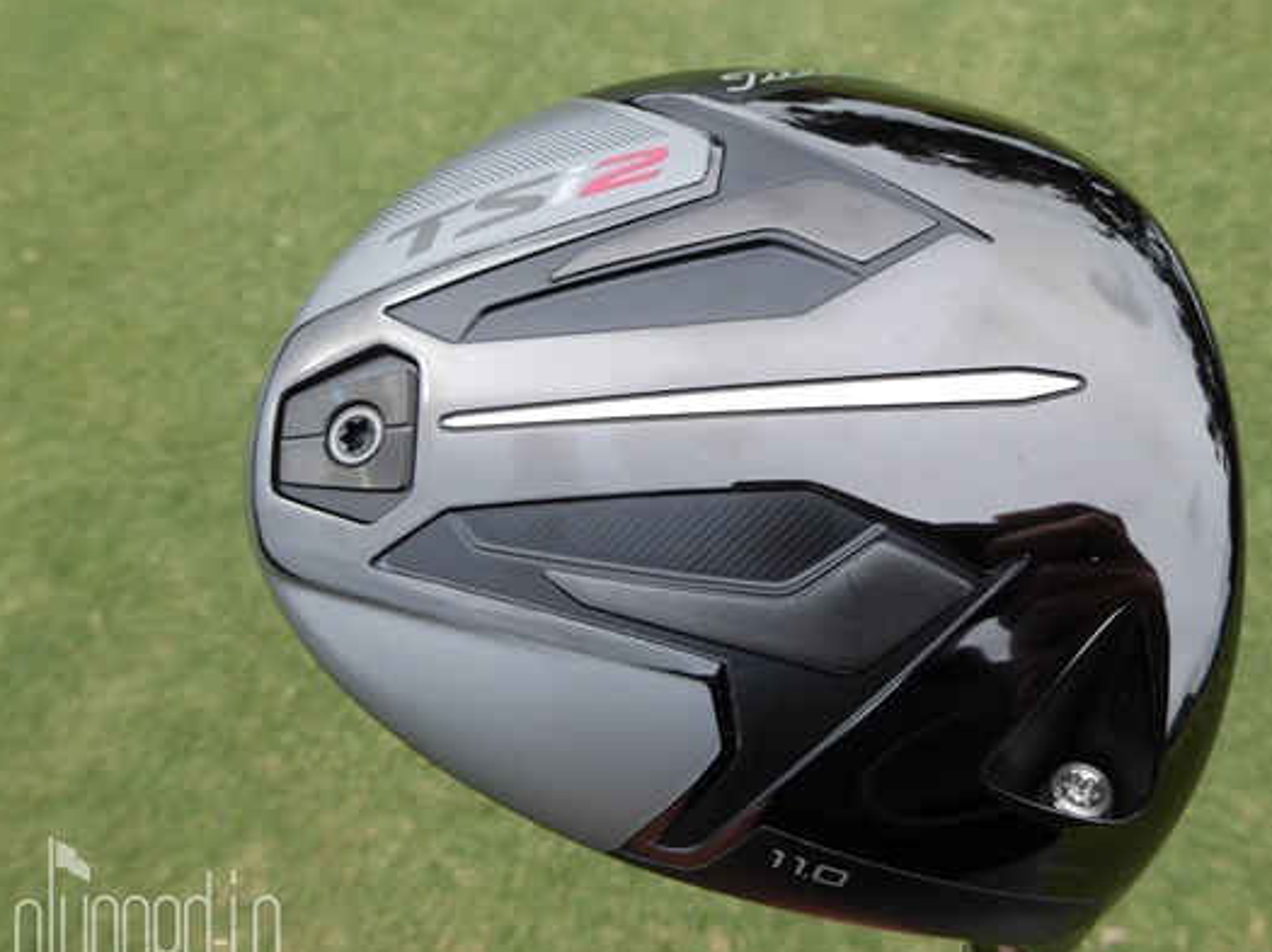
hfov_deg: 59.6
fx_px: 1102
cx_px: 754
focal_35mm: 30
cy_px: 489
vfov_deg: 46.7
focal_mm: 4.3
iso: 80
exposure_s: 1/200
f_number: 3.3
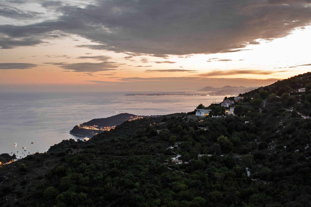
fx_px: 454
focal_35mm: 52
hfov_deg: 37.9
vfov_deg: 25.8
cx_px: 156
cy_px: 104
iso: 400
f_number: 8
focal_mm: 35
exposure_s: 8.3
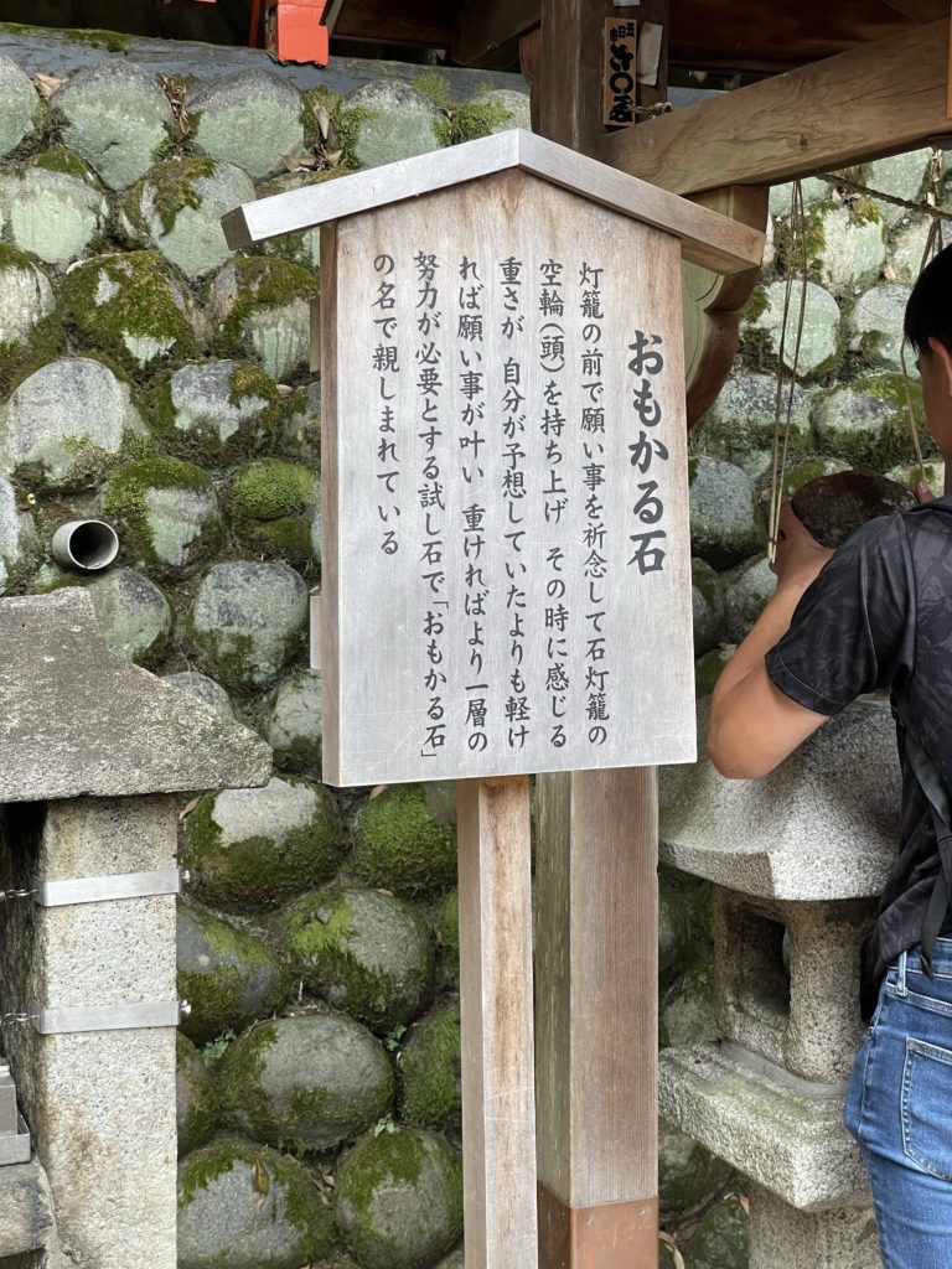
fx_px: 1907
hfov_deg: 28.0
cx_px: 476
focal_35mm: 52
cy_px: 634
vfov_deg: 36.8
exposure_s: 1/99
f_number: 2
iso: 50
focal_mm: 6
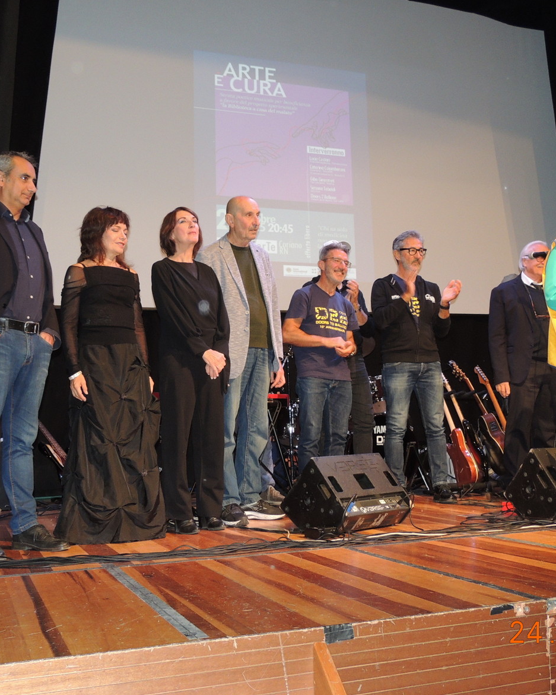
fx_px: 823
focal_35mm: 40
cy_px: 352
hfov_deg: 37.3
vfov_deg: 45.8
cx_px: 251
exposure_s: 1/30
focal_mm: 5.3
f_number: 3.1
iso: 320
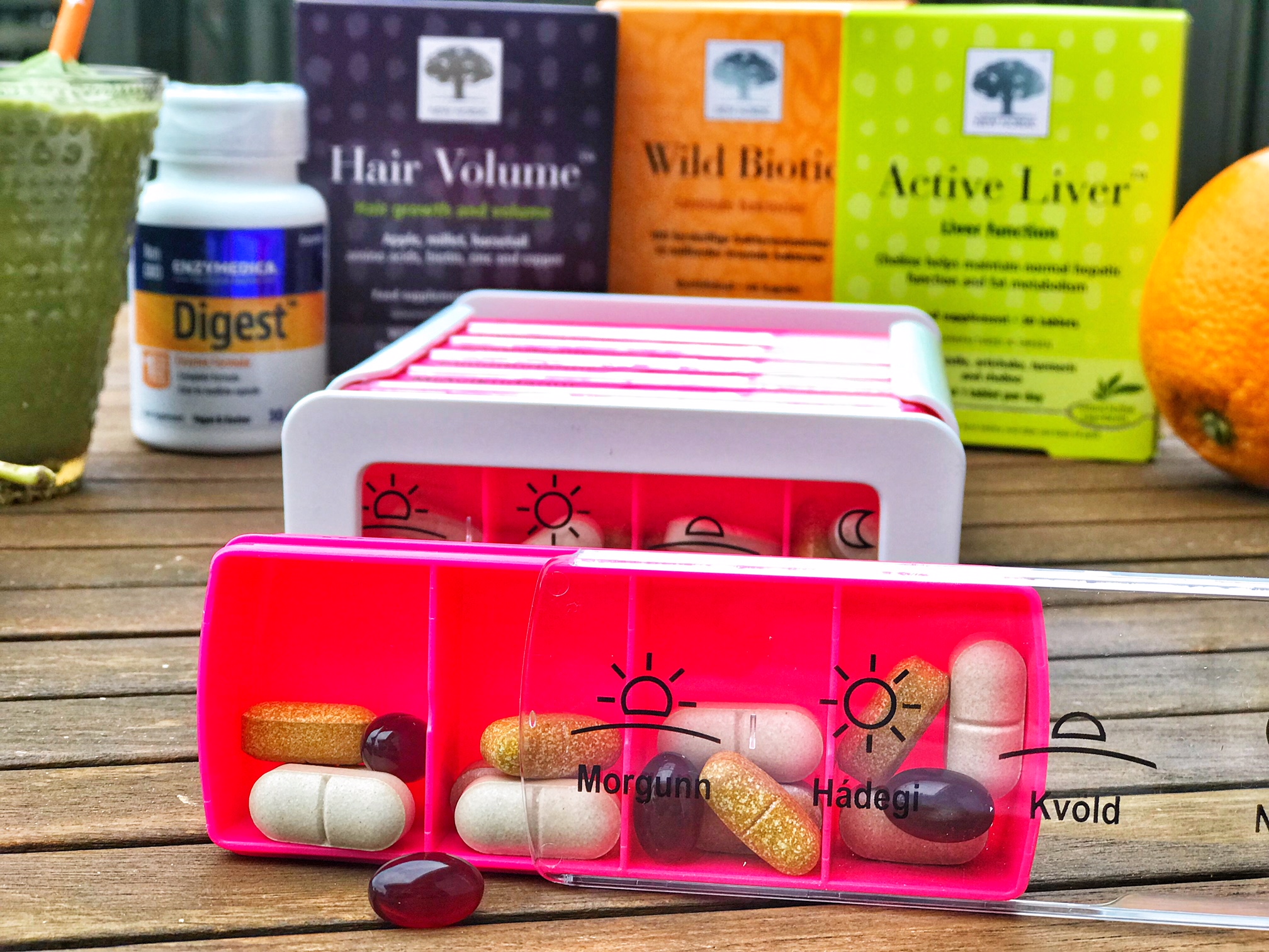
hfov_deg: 33.8
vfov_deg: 25.7
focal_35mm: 57
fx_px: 2090
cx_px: 634
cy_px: 476
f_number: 2.8
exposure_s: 1/50
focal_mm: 6.6
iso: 25
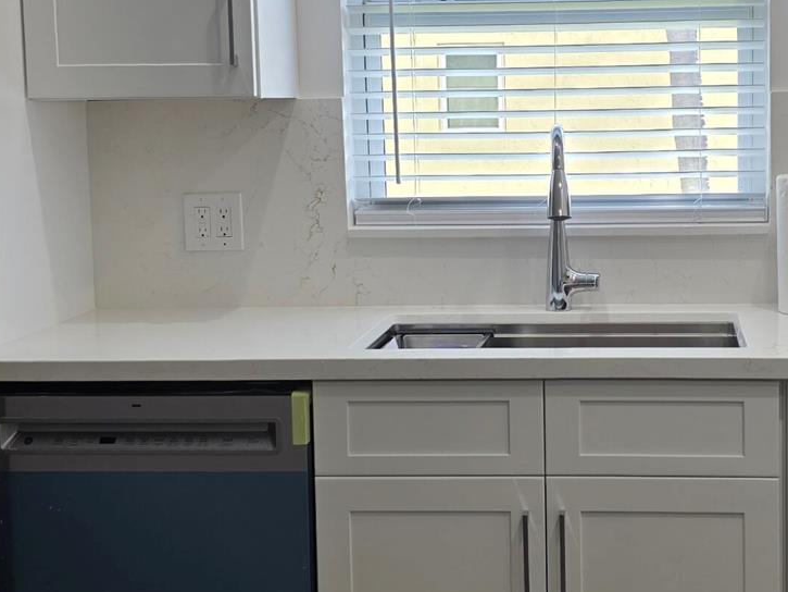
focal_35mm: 65
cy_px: 242
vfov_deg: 22.6
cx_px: 563
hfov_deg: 29.5
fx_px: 1480
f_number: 1.7
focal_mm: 6.3
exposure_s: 1/120
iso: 40
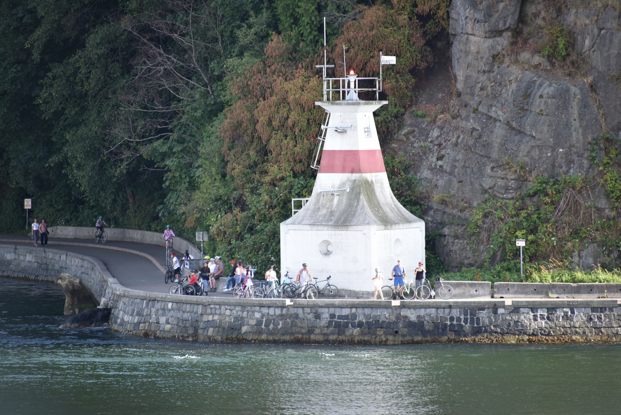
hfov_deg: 6.9
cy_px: 208
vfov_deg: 4.6
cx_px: 310
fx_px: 5176
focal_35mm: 300
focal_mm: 300
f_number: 5.6
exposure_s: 1/640
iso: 900
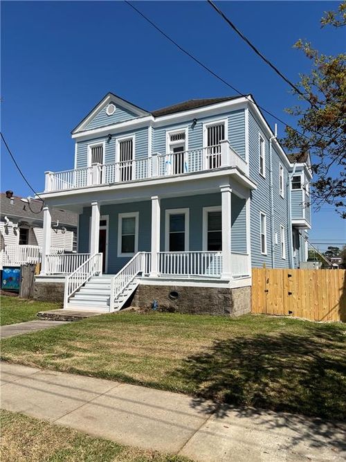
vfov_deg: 67.3
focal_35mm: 26
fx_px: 347
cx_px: 173
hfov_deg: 53.0
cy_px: 231
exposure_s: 1/8000
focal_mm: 5.7
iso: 50
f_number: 1.5
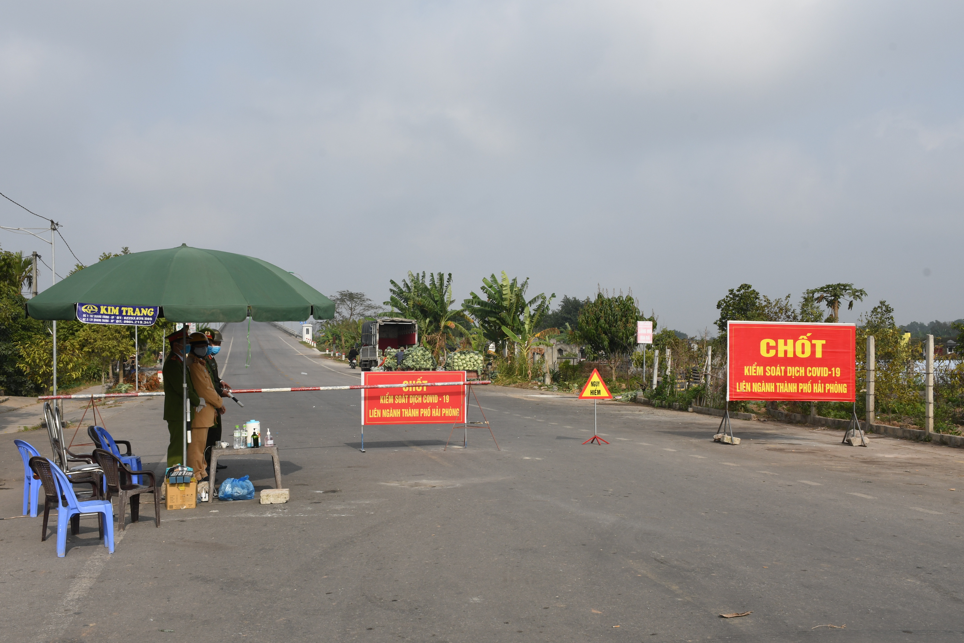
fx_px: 1084
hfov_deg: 47.9
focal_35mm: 40
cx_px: 482
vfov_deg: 33.0
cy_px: 322
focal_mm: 27
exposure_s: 1/200
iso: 160
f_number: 16
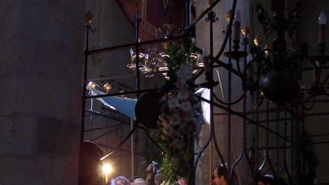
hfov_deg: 33.8
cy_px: 149
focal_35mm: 62
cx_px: 179
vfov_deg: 19.2
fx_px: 541
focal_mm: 6.3
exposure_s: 1/8
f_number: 2.8
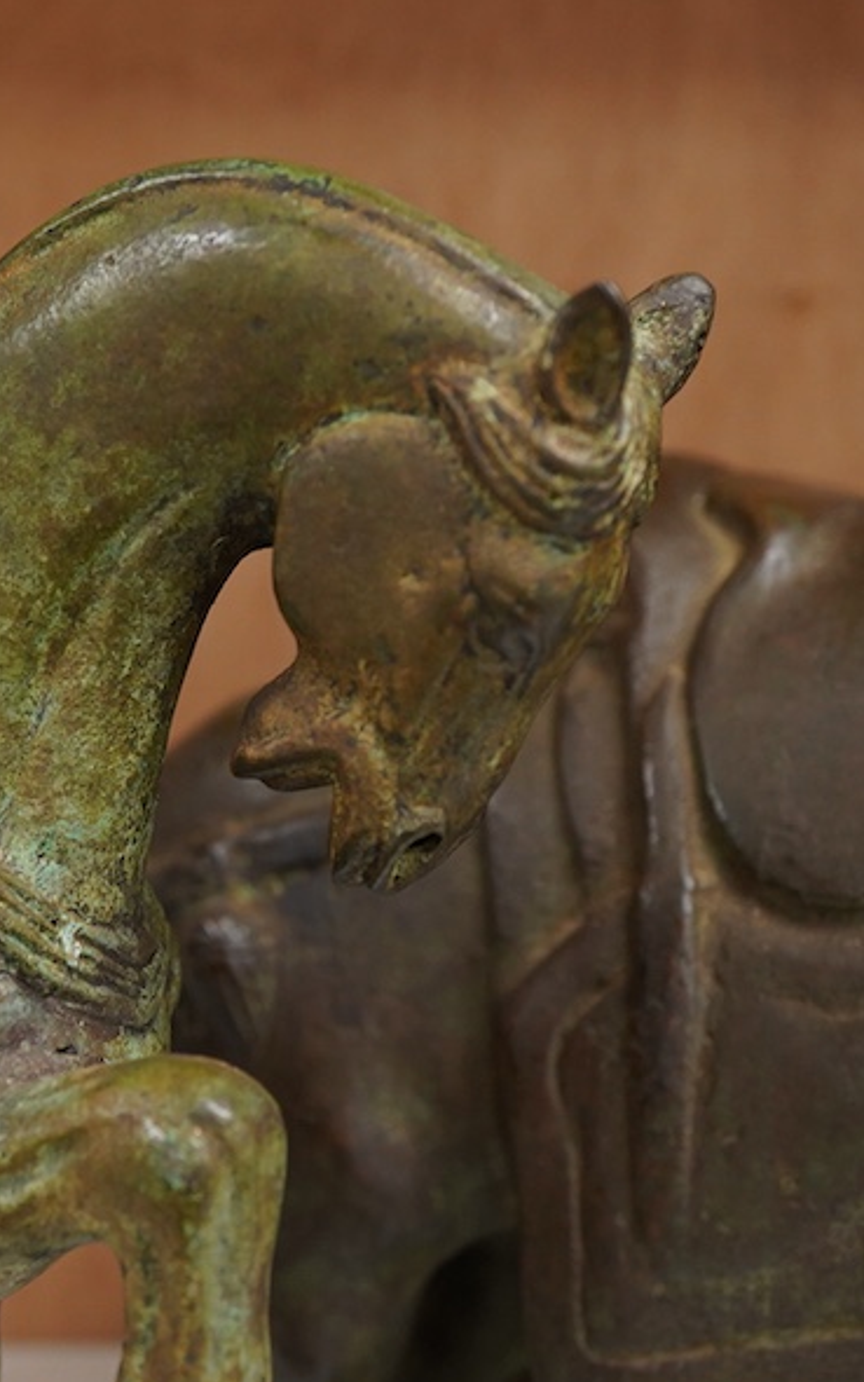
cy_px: 693
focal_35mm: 70
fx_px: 2636
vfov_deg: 29.4
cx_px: 185
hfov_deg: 18.5
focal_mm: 30
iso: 1250
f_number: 7.1
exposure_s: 1/125
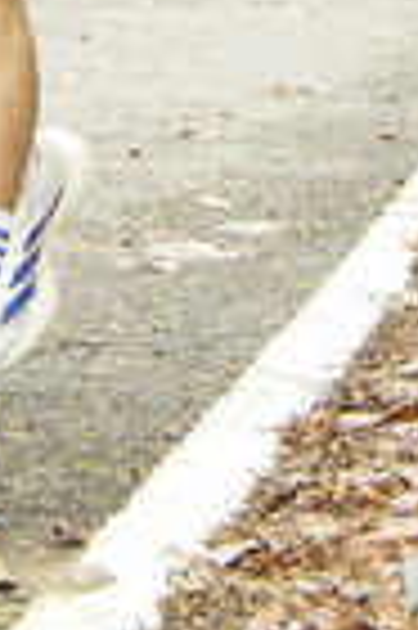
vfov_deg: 8.6
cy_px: -432
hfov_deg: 5.8
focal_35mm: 232
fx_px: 4048
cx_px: -231
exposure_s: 1/1000
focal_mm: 27
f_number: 2.8
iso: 4000
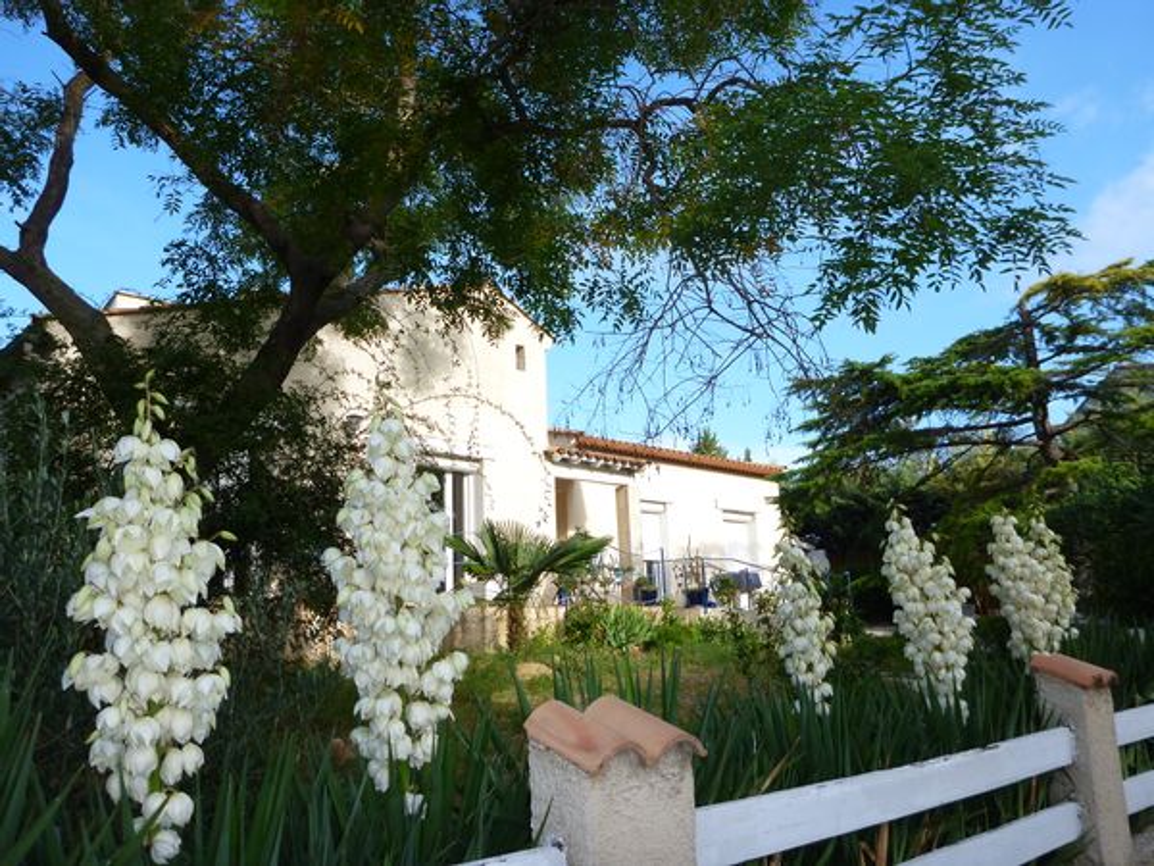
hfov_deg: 63.4
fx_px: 933
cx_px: 577
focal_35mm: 28
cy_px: 433
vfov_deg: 49.7
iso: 100
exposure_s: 1/400
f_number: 3.3
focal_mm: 4.9
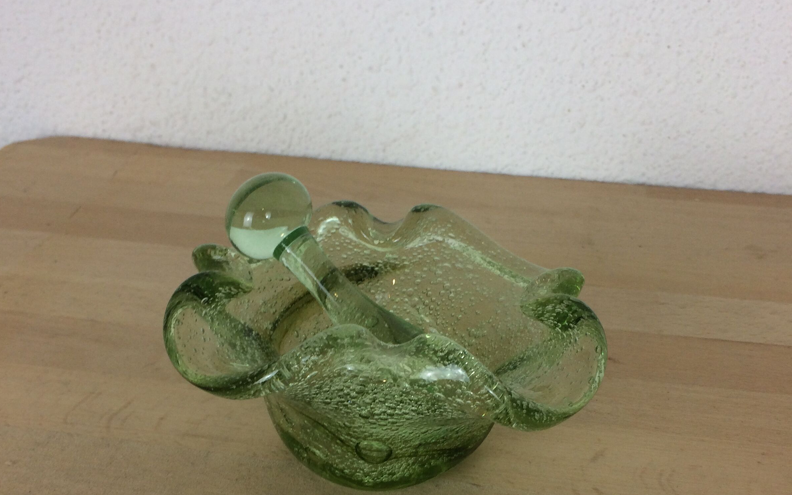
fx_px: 907
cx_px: 397
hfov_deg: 47.2
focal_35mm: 42
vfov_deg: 29.5
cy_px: 425
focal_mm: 4.15
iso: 64
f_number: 2.2
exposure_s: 1/100
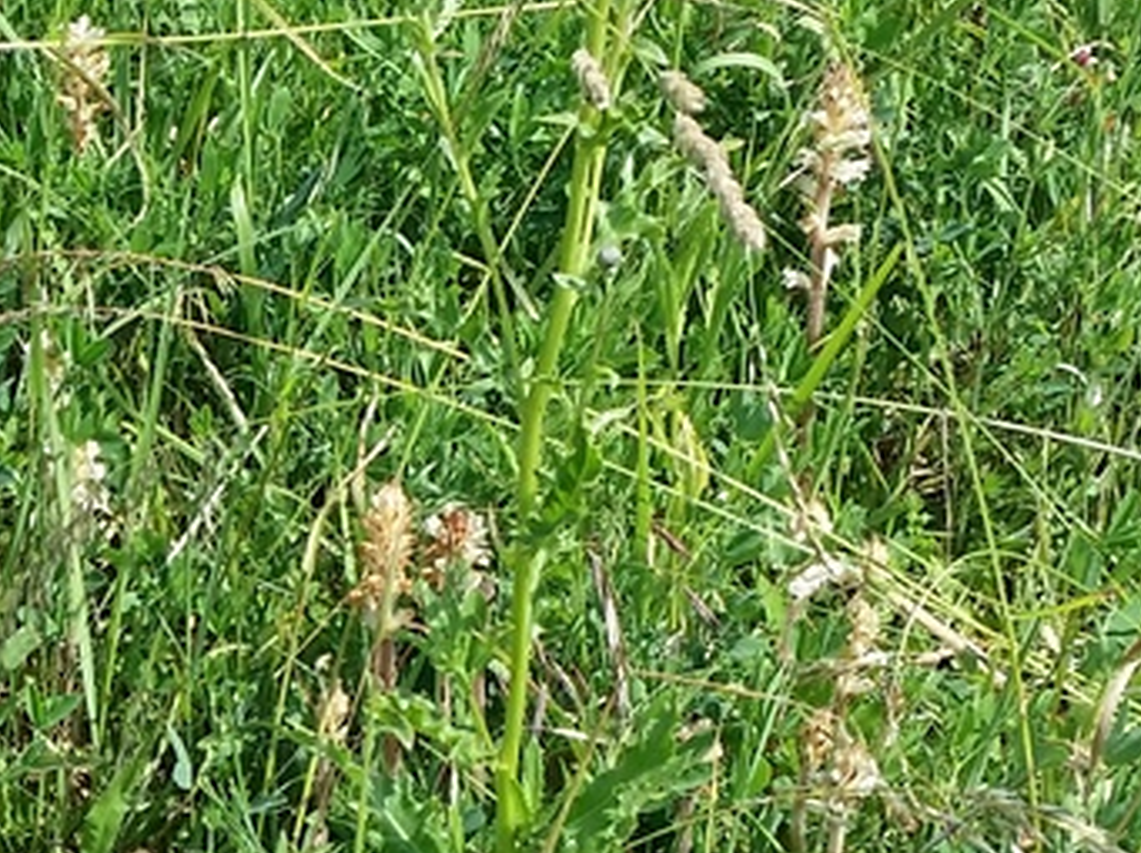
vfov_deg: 11.8
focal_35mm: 124
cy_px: 836
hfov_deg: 15.5
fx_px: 4083
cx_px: -127
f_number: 2.2
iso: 50
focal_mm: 4.13
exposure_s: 1/736
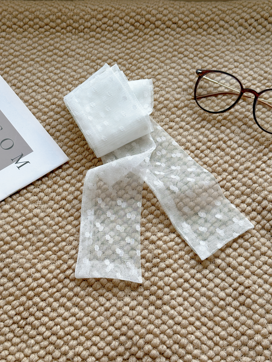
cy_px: 181
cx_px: 136
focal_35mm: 48
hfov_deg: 30.3
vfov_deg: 39.7
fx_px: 503
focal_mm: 6.86
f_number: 1.78
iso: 64
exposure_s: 1/121
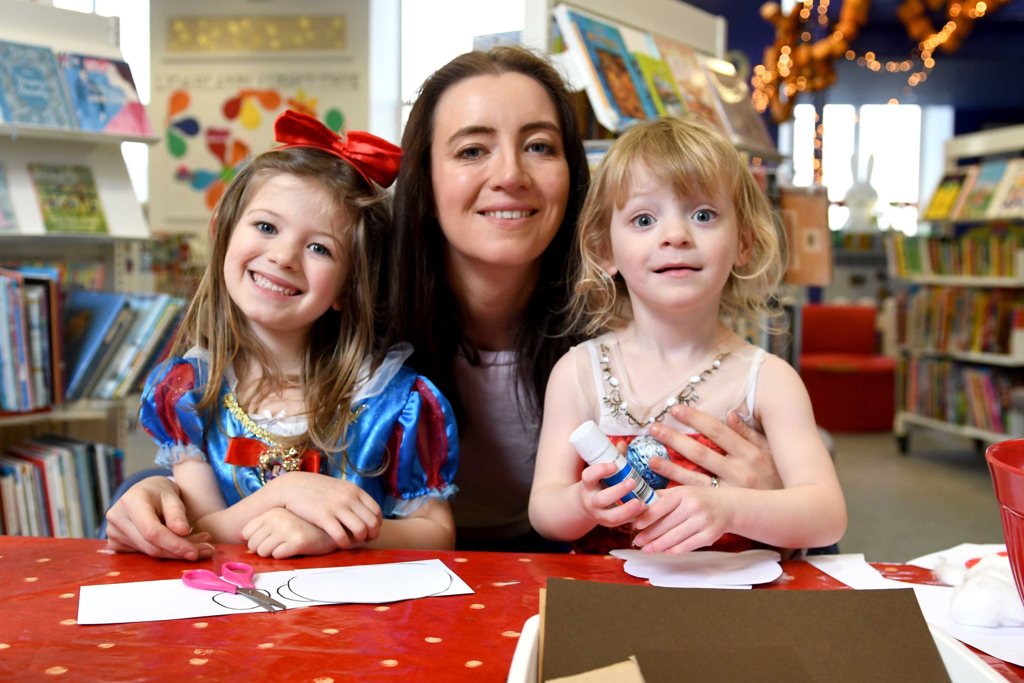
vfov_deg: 34.2
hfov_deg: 49.6
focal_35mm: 39
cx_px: 512
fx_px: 1109
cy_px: 342
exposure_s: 1/250
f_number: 3.5
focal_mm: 26
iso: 1000
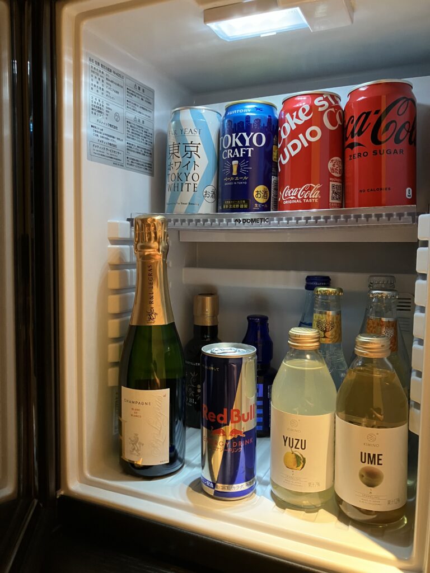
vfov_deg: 63.4
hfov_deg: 49.7
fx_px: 464
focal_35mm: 28
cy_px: 286
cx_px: 215
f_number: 1.8
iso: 400
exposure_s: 1/25
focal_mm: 3.99
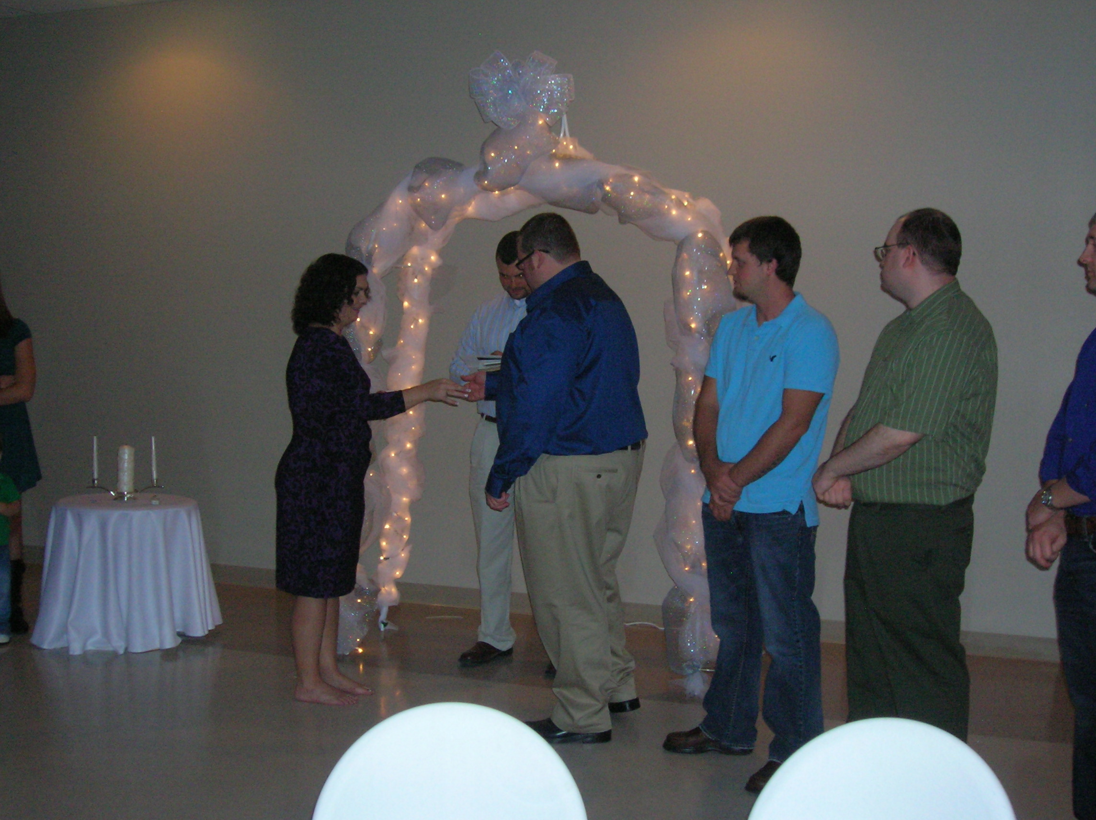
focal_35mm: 46
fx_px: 1455
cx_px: 548
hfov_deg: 41.3
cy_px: 410
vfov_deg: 31.5
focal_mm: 7.7
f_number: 3.2
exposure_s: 1/60.1
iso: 200
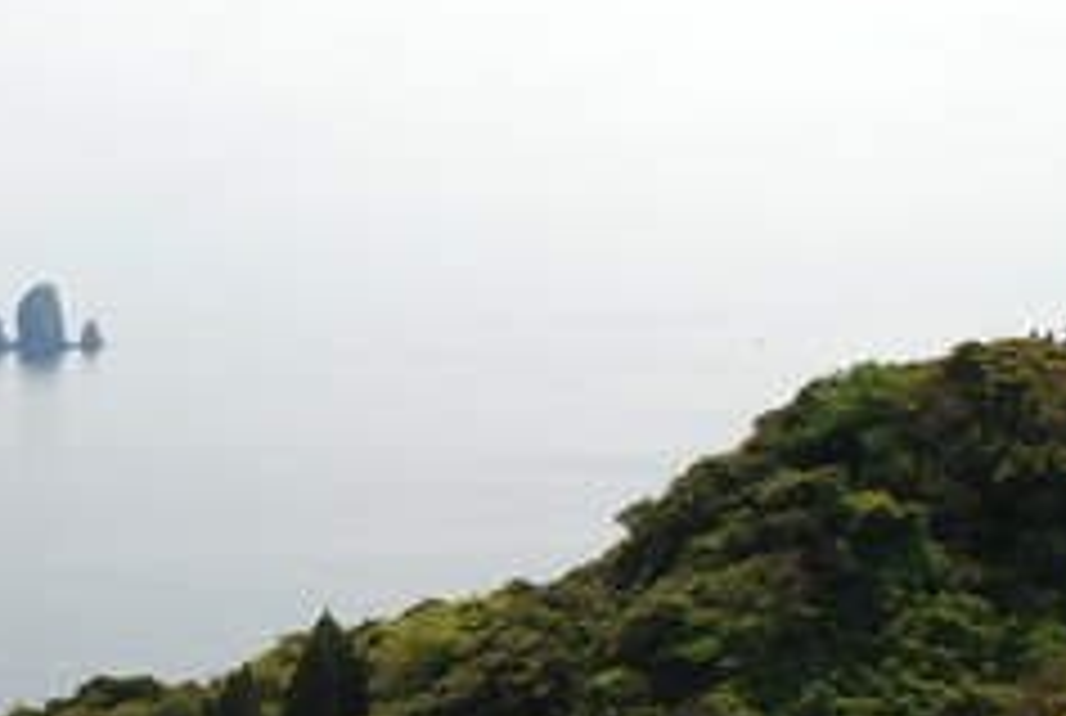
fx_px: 2255
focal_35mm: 76
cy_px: 516
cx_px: 234
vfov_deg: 17.9
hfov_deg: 26.2
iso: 160
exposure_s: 1/250
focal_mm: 24
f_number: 10
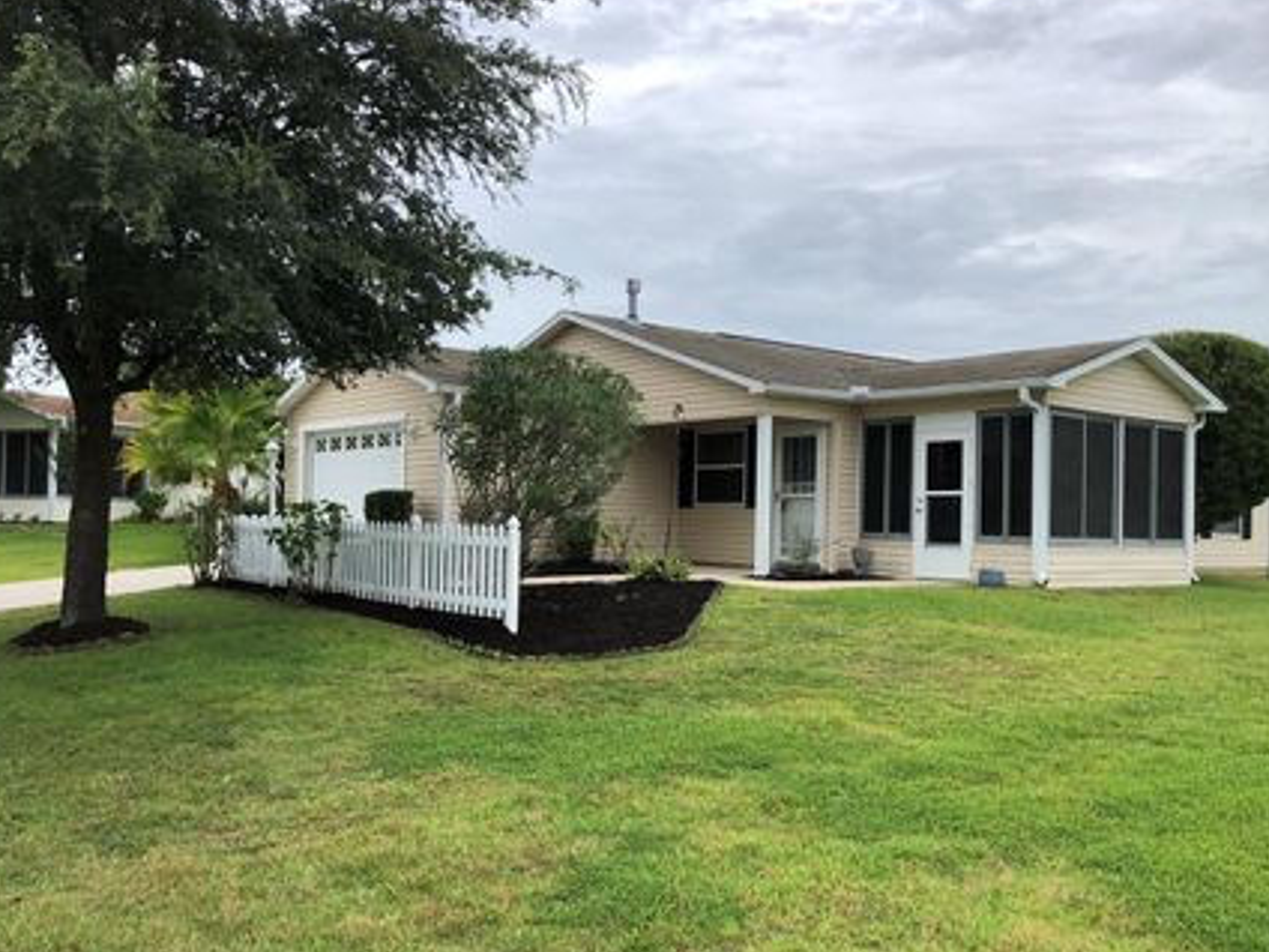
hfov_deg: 55.3
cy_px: 519
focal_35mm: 33
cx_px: 611
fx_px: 1210
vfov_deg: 42.9
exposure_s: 1/694
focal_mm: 4
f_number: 1.8
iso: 20
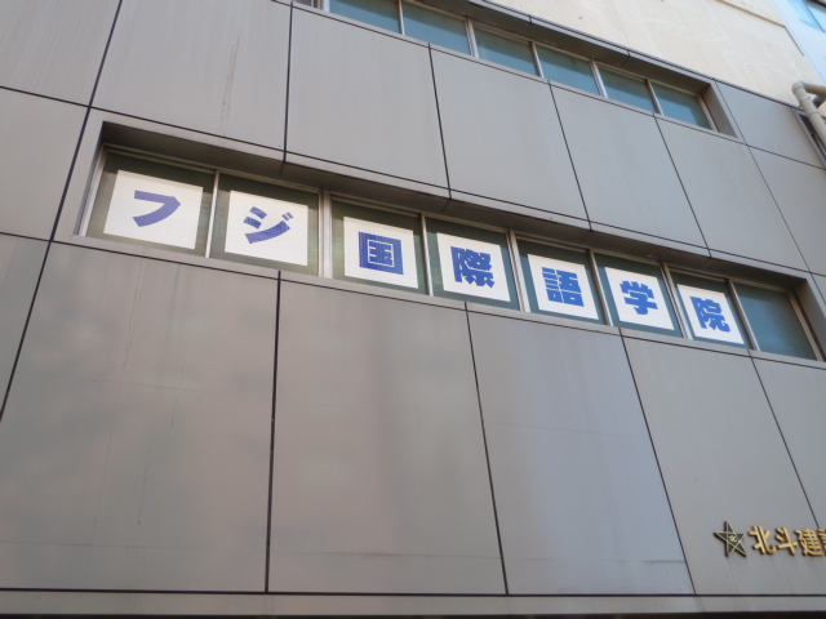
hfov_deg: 61.7
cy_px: 310
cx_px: 413
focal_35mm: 29
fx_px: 692
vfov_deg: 48.2
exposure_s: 1/125
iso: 80
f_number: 3.4
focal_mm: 4.7
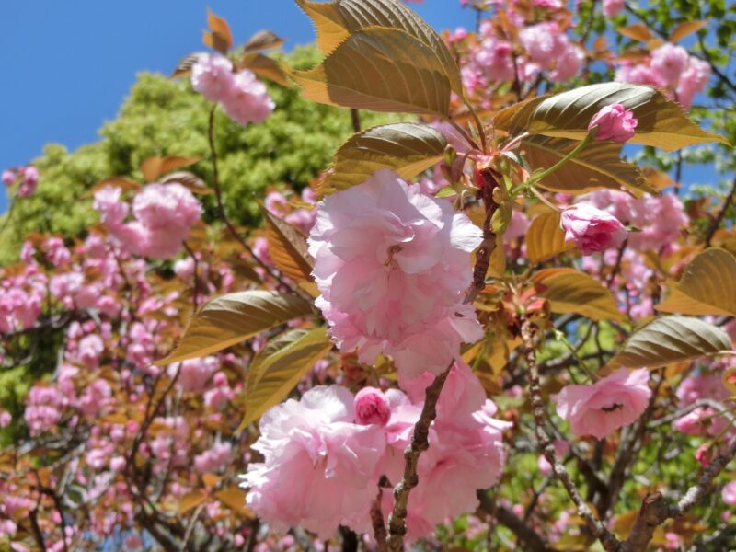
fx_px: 1106
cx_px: 368
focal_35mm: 52
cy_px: 276
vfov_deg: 28.0
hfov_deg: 36.8
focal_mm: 9.3
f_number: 4.7
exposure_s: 1/500
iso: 80
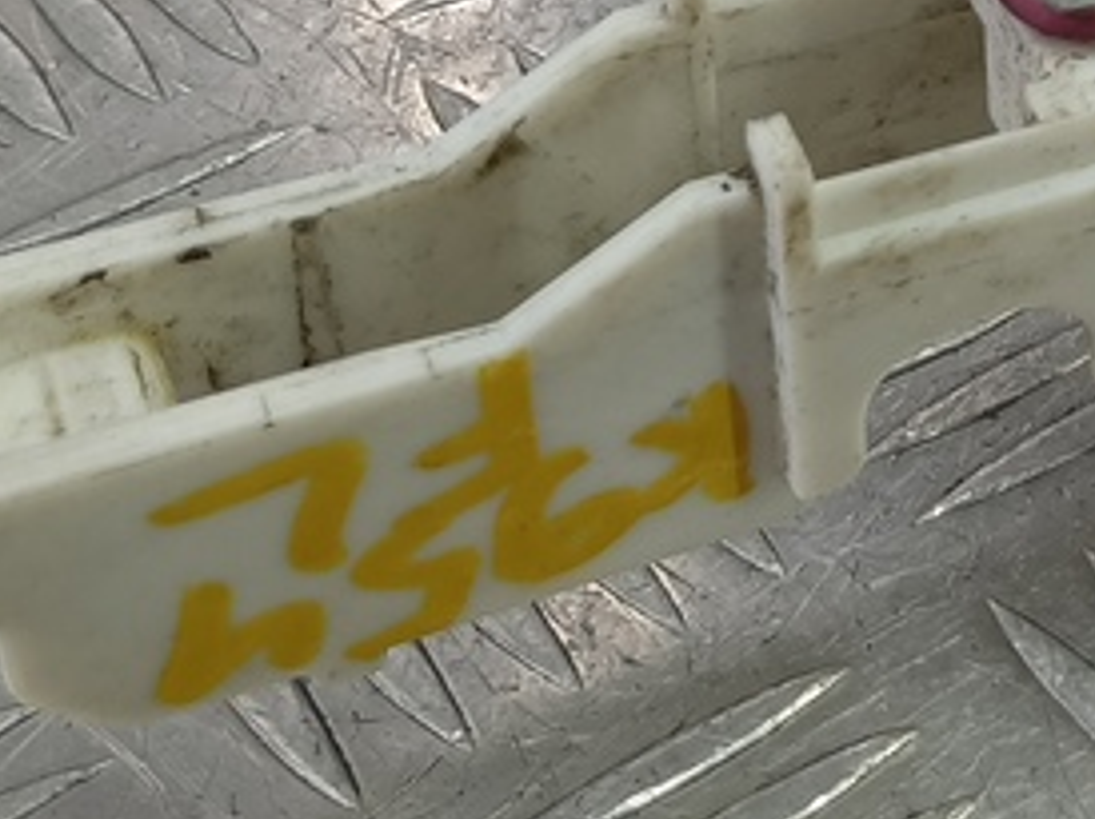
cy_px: -40
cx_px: 1531
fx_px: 3192
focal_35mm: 101
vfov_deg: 14.3
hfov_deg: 17.8
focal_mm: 4.11
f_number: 1.6
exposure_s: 1/50
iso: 90
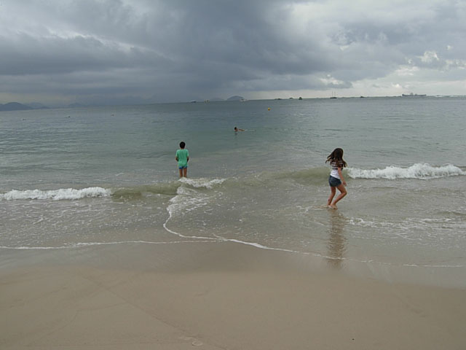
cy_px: 175
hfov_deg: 51.4
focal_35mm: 36
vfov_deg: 39.7
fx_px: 485
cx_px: 233
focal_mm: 7.5
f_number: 4.8
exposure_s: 1/215
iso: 50
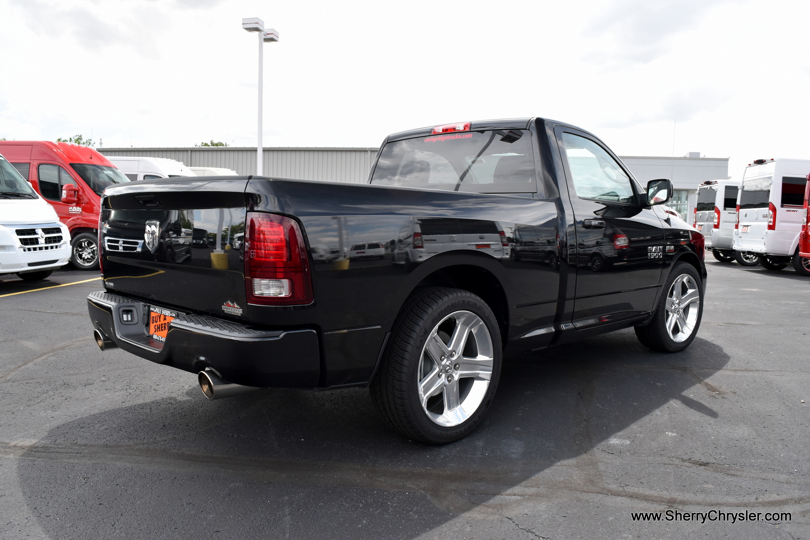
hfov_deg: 67.4
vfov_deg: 47.9
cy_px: 270
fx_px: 607
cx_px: 405
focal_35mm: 27
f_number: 7.1
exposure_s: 1/200
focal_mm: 18
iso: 400
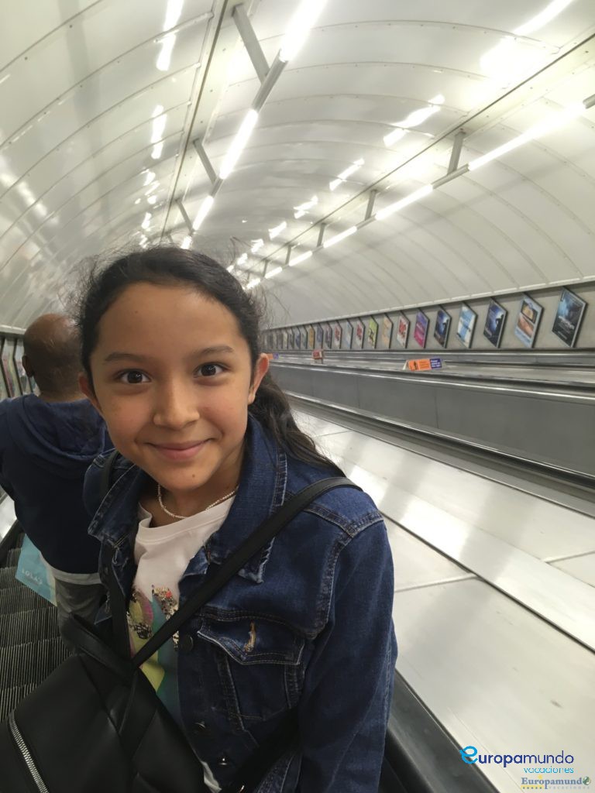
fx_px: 665
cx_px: 298
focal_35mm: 29
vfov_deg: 61.7
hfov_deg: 48.2
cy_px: 396
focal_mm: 4.15
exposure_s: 1/33
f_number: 2.2
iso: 100
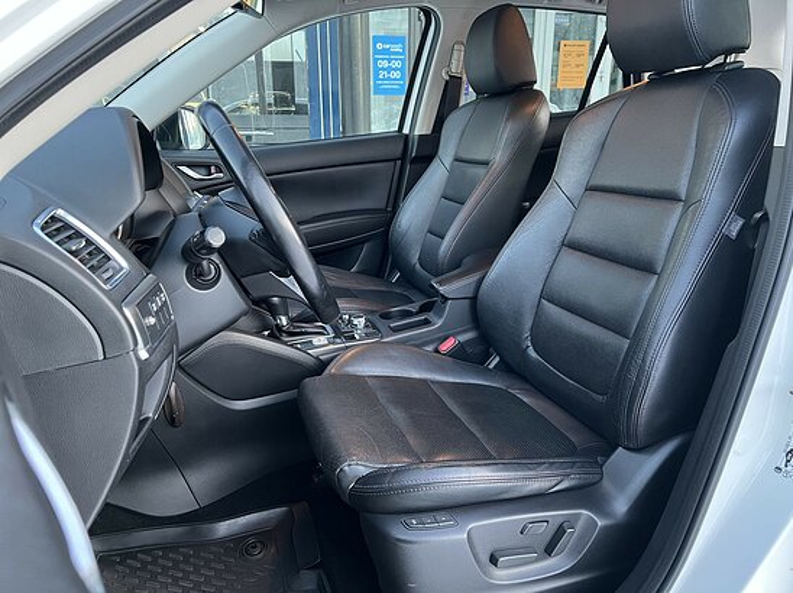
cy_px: 296
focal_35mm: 26
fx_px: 595
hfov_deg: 67.3
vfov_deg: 53.0
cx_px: 396
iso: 500
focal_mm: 5.7
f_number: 1.5
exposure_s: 1/60
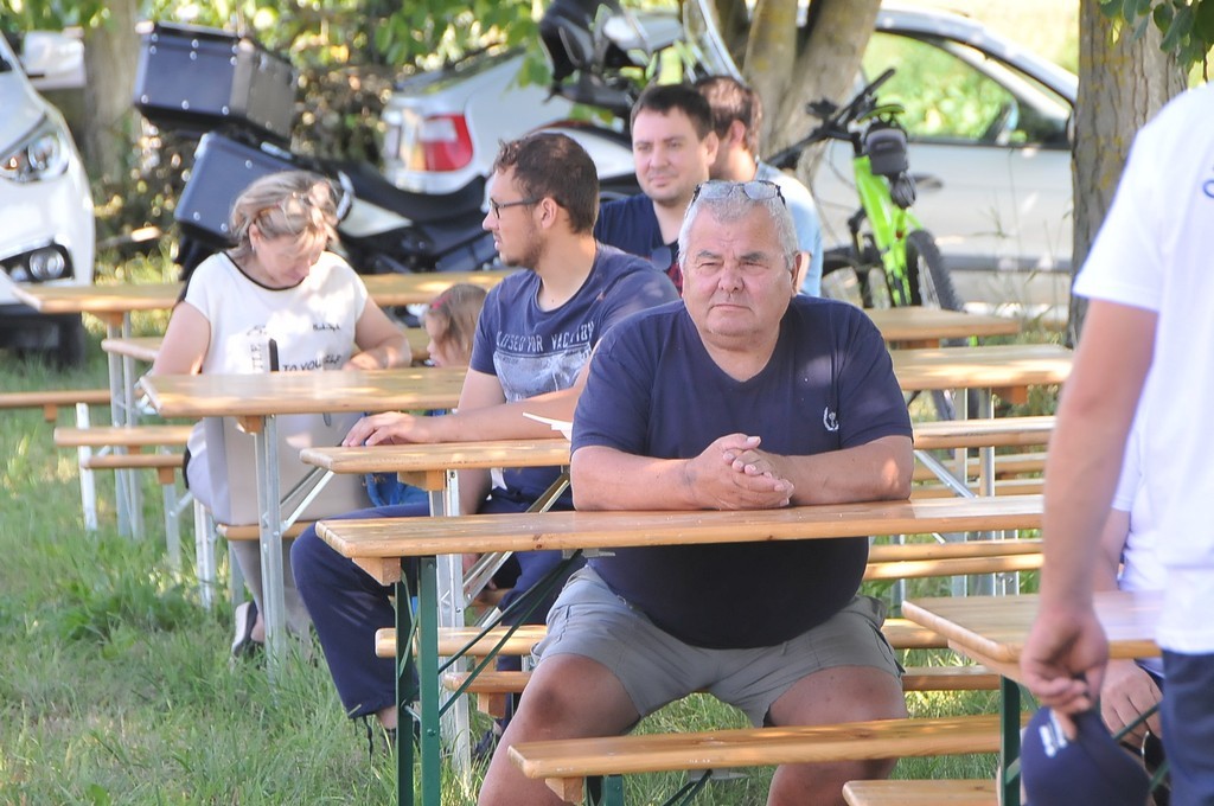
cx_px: 607
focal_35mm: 300
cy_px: 403
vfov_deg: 4.6
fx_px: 10104
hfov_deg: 6.9
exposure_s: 1/200
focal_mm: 200
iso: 1000
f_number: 7.1
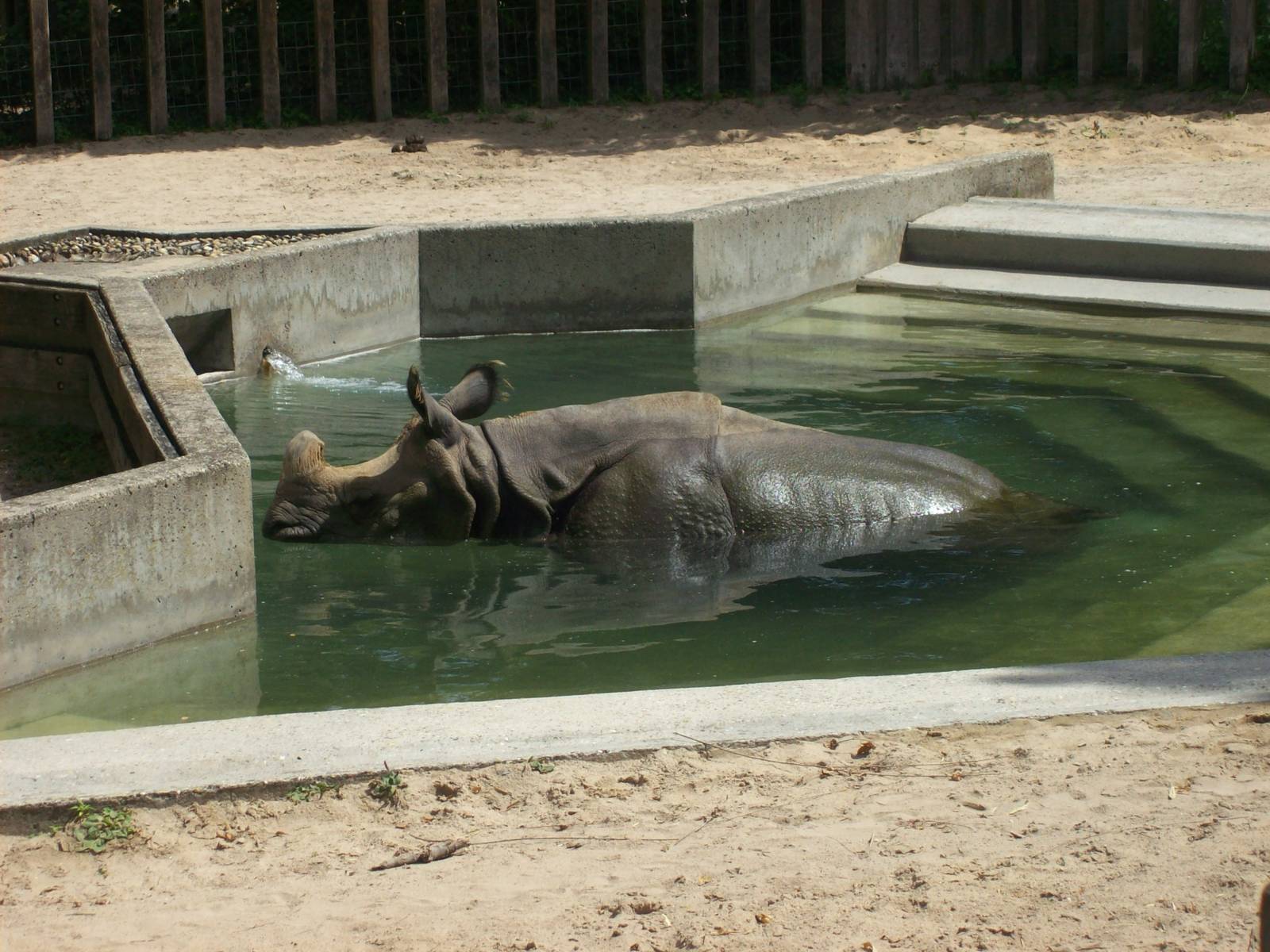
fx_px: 3962
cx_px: 635
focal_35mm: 108
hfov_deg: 18.2
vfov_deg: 13.7
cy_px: 476
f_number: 4.8
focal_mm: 18
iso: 80
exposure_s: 1/660
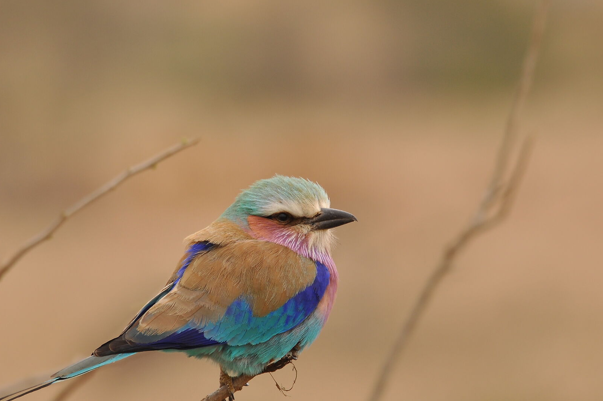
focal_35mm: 894
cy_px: 236
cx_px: 301
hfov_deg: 2.3
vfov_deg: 1.5
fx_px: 14956
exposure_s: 1/160
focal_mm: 400
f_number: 8
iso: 200
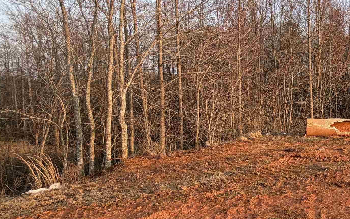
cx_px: 358
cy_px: 113
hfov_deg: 47.3
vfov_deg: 38.3
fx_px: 315
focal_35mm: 33
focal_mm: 2.22
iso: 50
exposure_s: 1/267
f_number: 2.2
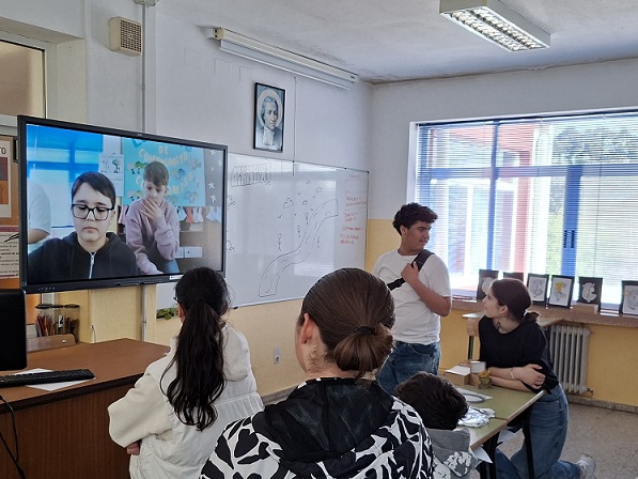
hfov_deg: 50.1
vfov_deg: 38.6
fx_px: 682
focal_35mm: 37
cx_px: 328
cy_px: 271
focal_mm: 5.54
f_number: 1.8
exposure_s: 1/100
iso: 125
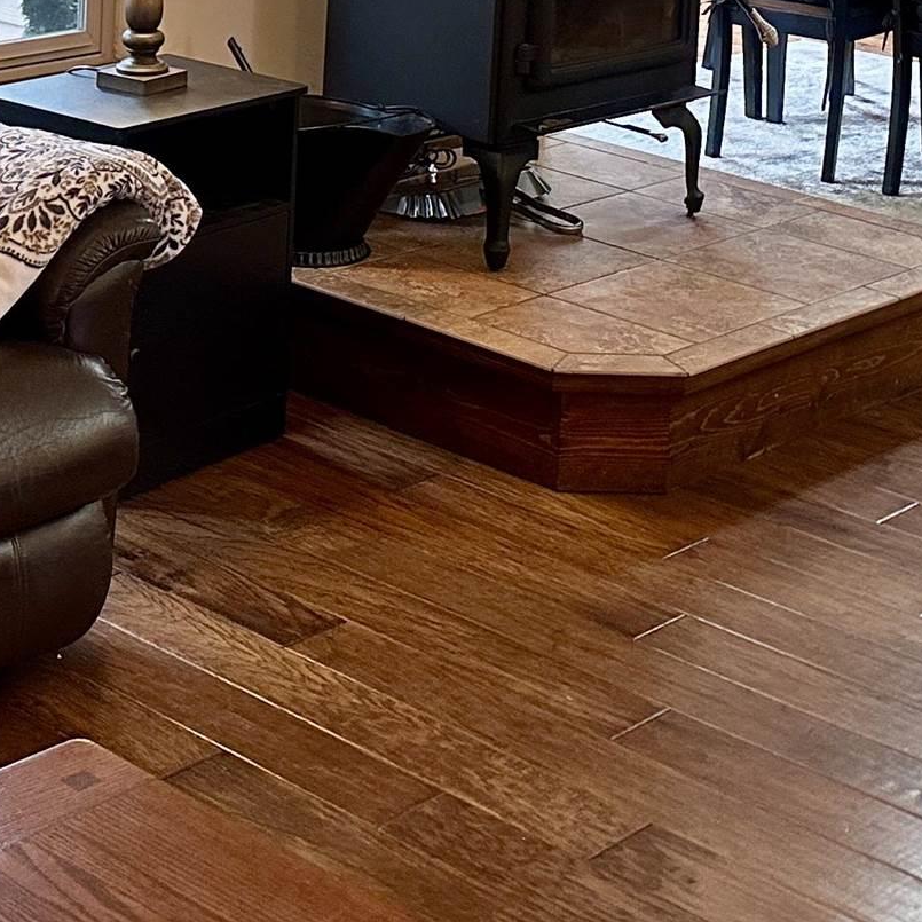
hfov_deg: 21.4
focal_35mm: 81
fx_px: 2441
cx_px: 479
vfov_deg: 19.2
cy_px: -378
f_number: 1.78
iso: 250
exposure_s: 1/60
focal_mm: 6.86
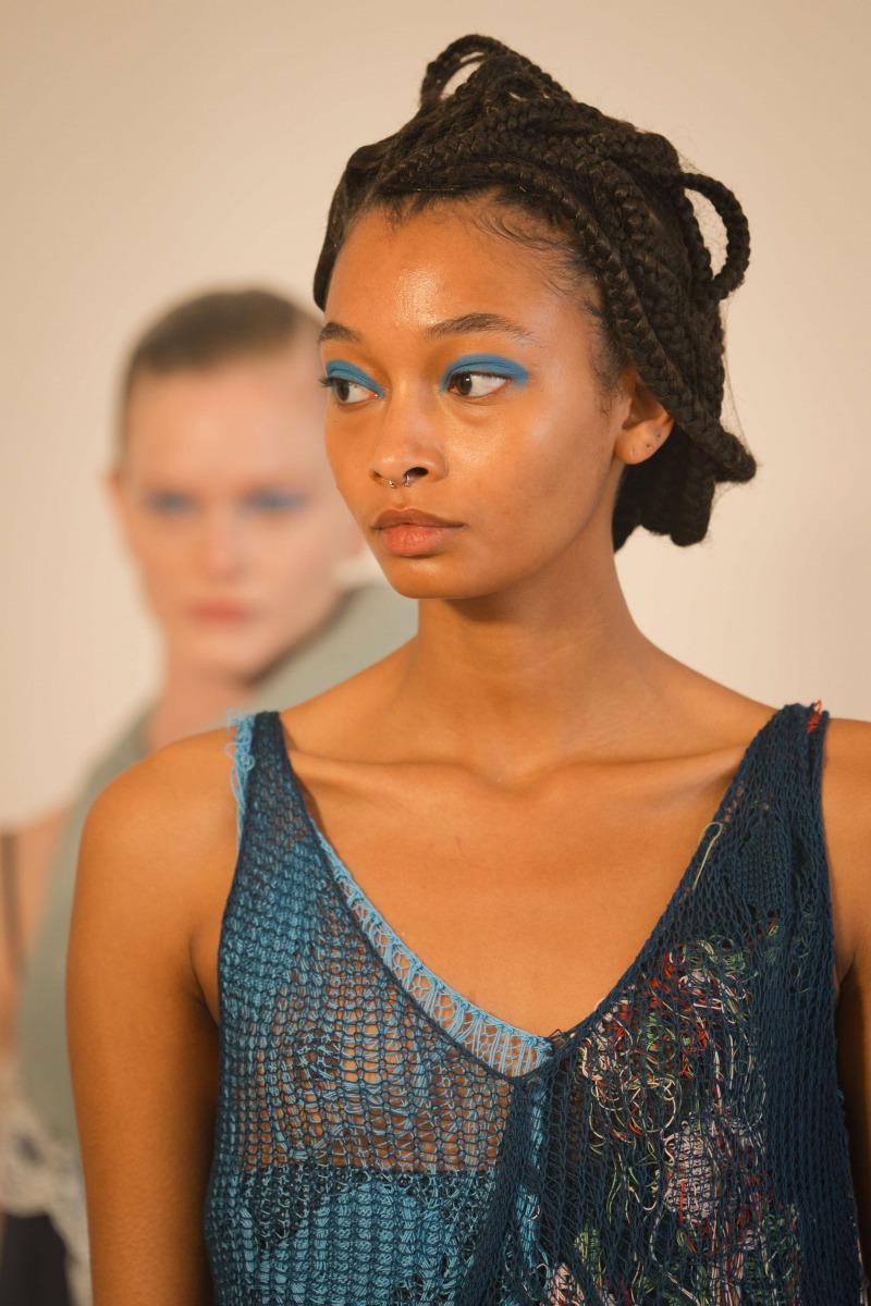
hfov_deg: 5.2
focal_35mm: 262
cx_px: 436
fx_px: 9508
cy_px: 653
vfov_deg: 7.9
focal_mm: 175
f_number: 2.8
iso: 500
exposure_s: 1/200
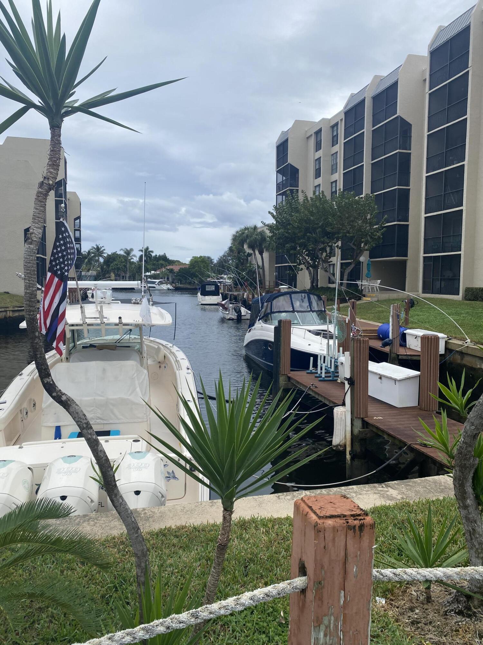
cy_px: 322
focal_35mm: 26
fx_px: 484
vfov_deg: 67.3
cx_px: 242
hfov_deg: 53.1
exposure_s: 1/1346
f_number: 1.8
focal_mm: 4.25
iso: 32
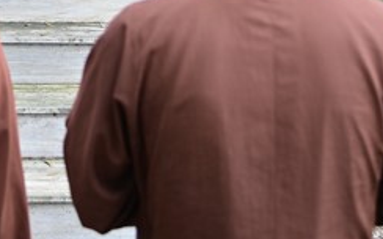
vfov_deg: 12.4
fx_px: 991
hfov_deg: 21.5
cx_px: 58
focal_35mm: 95
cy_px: -215
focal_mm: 35
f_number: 4
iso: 125
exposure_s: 1/200
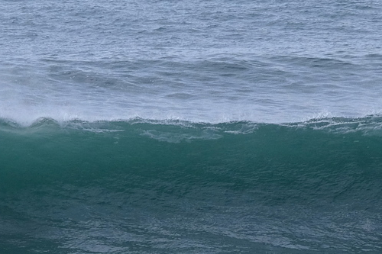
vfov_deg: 1.2
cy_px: 164
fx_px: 11721
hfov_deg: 1.9
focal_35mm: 1105
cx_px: 135
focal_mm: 230
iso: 400
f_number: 6.7
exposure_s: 1/2700
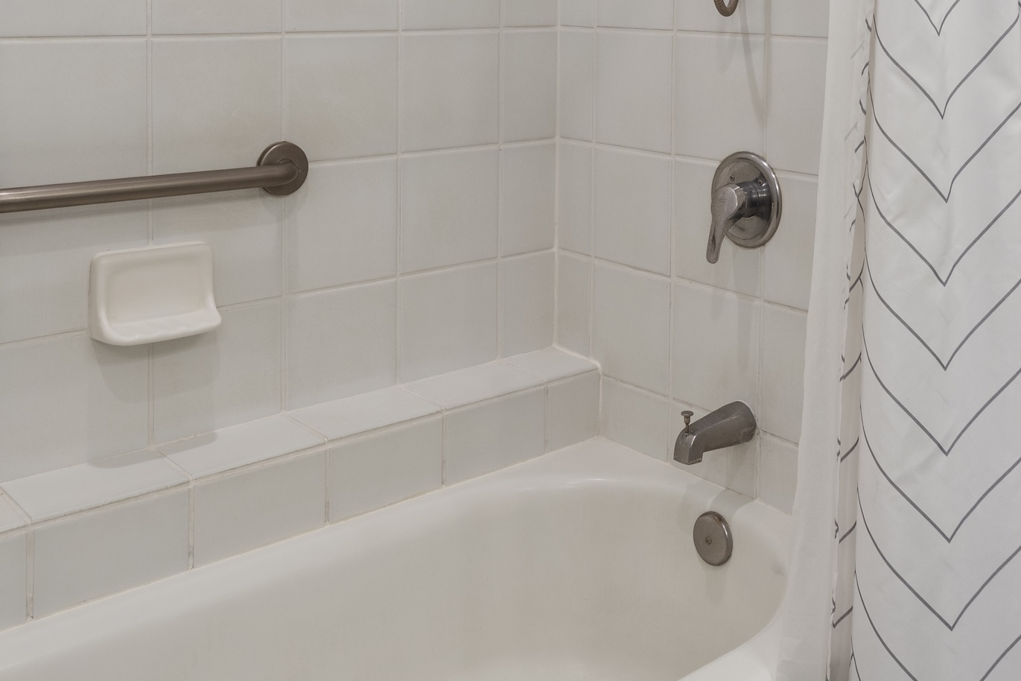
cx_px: 673
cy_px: -45
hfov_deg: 45.8
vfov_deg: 29.2
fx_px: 1191
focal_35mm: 42
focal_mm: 16
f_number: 8
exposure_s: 1/8
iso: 100
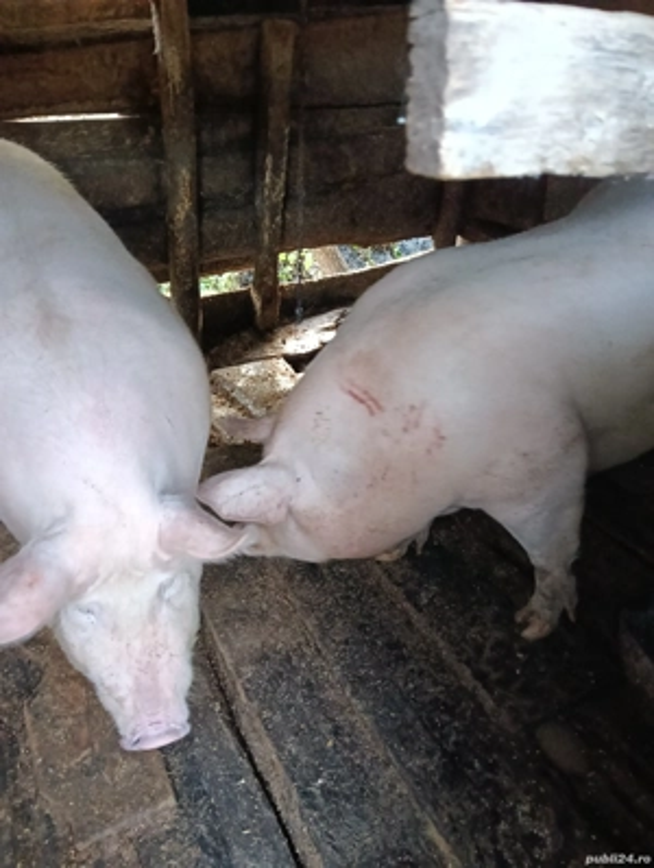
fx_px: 678
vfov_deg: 65.2
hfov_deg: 51.5
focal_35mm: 27
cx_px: 327
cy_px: 434
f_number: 1.8
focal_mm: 3.98
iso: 1000
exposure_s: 1/25
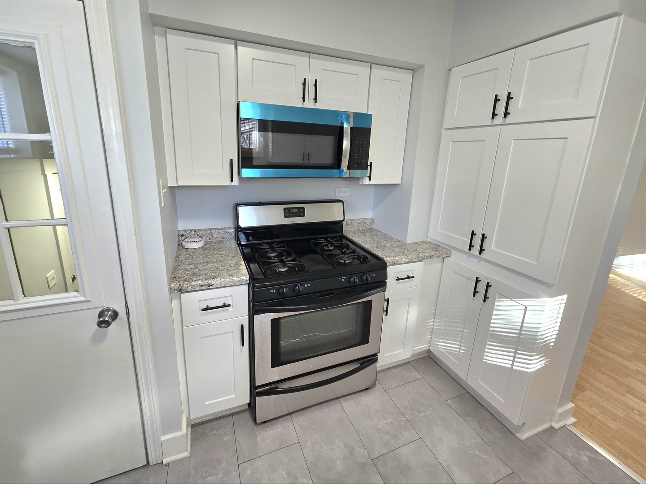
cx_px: 323
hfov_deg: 106.2
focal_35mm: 13
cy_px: 242
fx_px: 243
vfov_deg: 89.9
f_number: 2.2
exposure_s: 1/60.2
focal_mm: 2.2
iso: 100
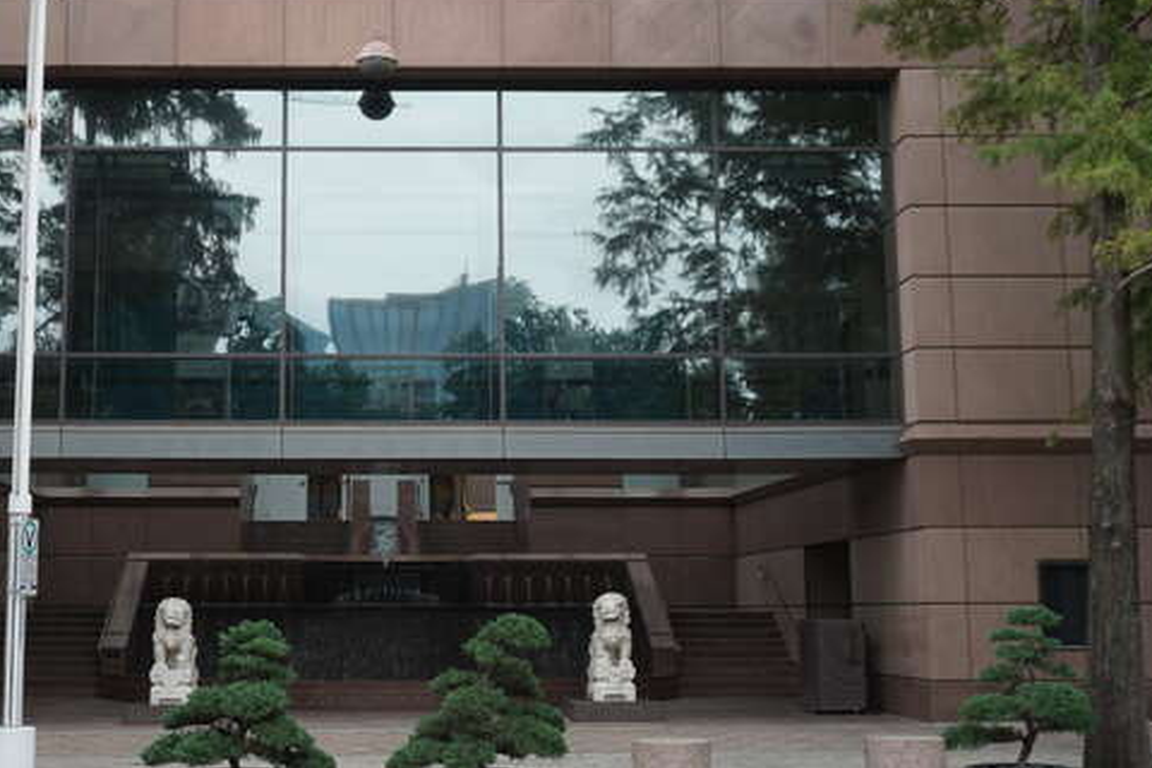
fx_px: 1600
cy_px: 356
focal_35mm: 50
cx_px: 382
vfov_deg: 27.0
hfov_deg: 39.1
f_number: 4.5
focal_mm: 20
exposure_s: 1/80
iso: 100
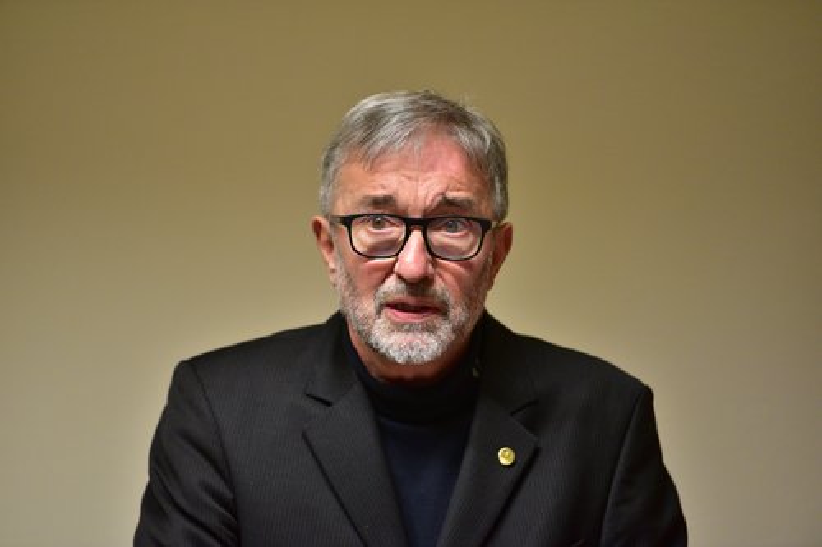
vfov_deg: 6.9
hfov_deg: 10.3
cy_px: 274
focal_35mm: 200
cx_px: 411
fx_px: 4565
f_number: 2.8
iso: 1600
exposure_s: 1/320
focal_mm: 200
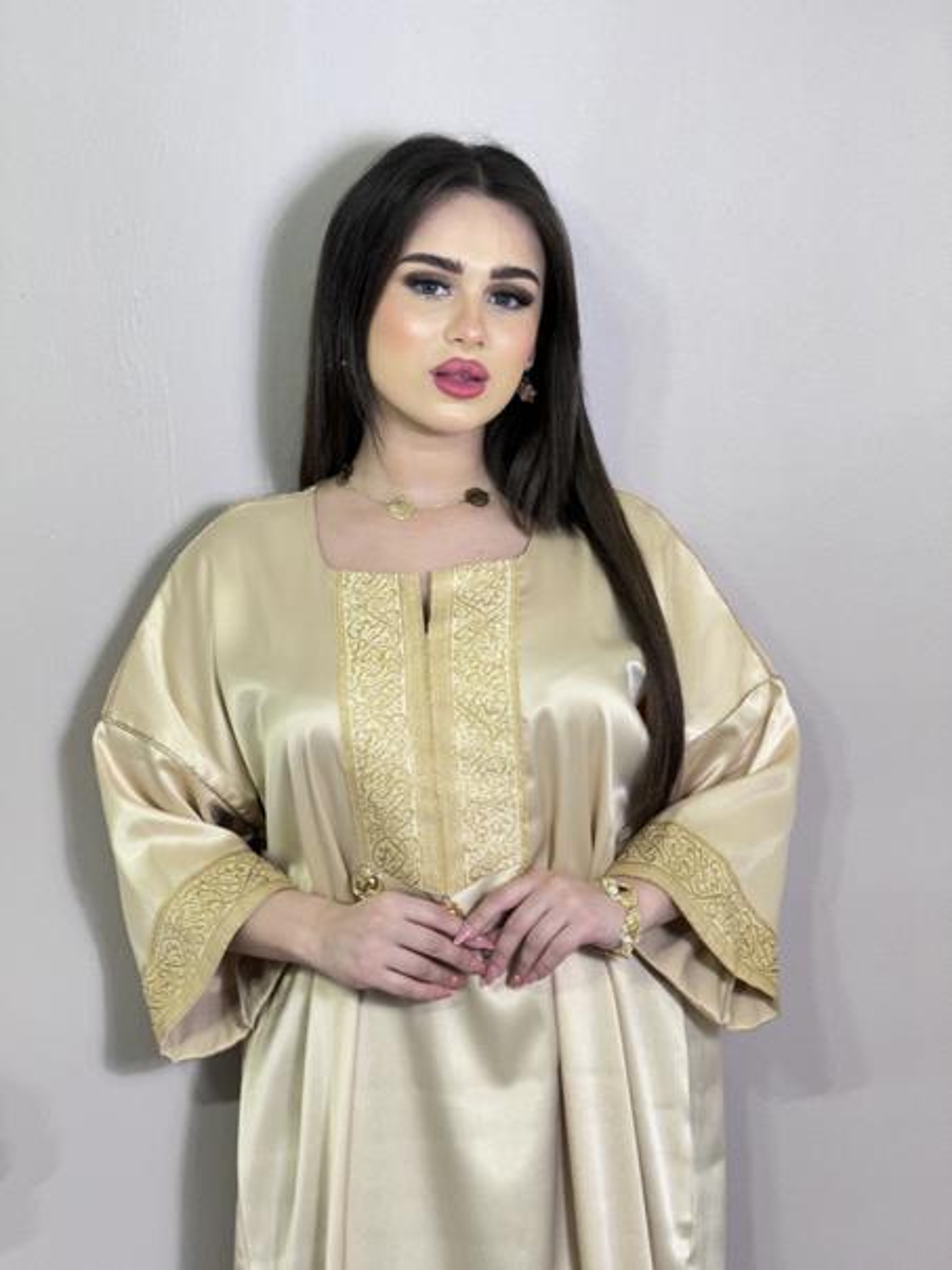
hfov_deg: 12.3
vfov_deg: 16.4
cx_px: 476
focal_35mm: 120
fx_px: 4400
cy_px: 635
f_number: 2.8
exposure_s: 1/50
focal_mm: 15.66
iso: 160
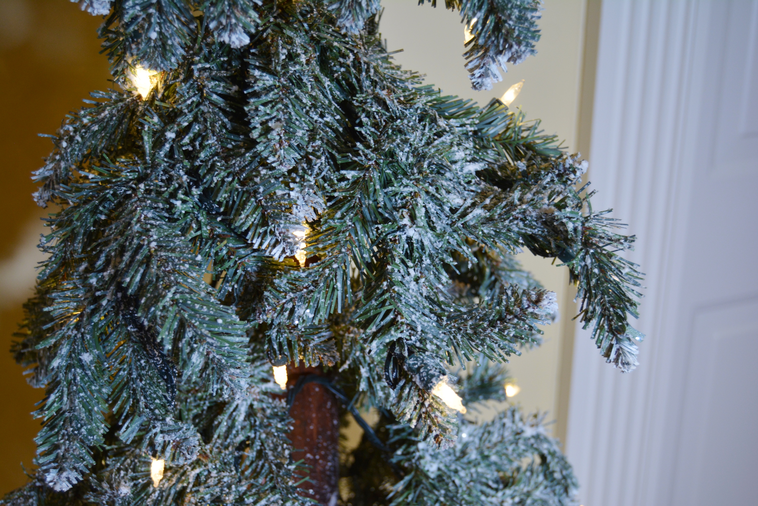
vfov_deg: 28.1
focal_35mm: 48
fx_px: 1011
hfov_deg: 41.1
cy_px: 253
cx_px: 379
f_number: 4.5
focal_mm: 32
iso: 400
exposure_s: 1/80
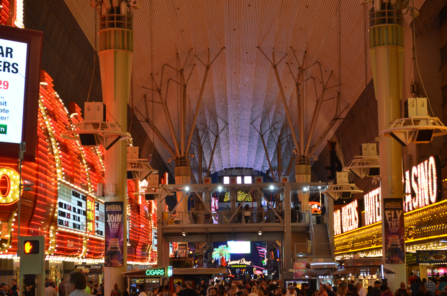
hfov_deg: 24.7
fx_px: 1022
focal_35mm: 82
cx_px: 224
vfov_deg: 16.5
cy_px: 148
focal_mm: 55
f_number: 5.6
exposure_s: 1/40
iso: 800
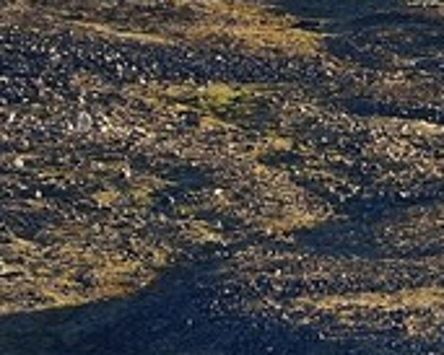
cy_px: 66
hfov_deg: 1.6
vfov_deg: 1.3
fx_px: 15567
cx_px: 1994
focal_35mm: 1184
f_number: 7.1
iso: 200
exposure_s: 1/250
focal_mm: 135
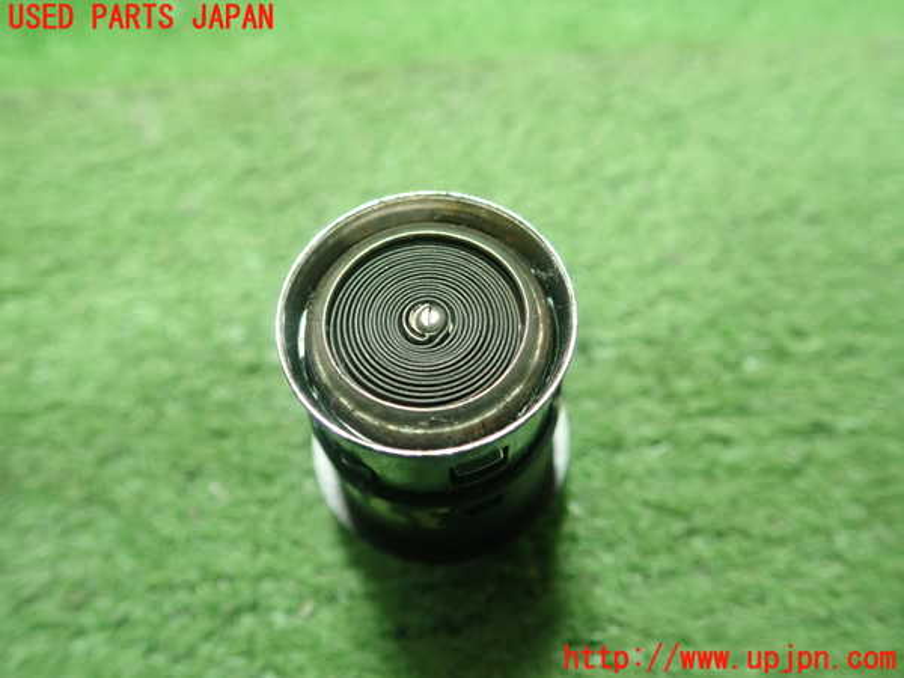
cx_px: 452
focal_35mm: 30
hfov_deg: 60.0
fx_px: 783
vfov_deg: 46.8
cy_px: 339
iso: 640
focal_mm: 5.5
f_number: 2.3
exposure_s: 1/125
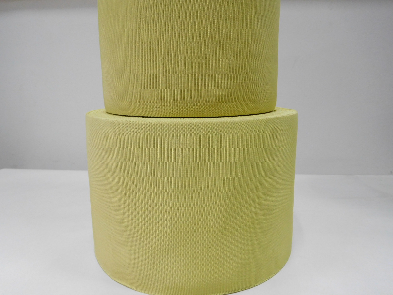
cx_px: 196
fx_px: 284
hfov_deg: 69.4
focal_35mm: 25
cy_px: 148
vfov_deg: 54.9
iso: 400
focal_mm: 4.5
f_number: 3.4
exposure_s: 1/20
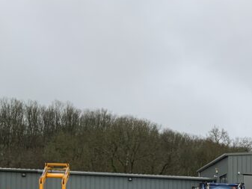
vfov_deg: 16.0
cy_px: 244
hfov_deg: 19.5
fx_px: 641
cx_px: 371
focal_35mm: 88
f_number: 1.8
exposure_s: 1/122
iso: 20
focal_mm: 3
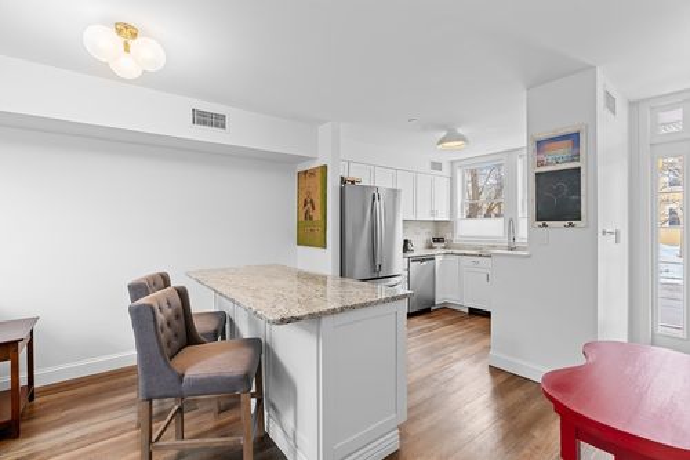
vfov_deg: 73.7
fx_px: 307
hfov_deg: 96.8
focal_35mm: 16
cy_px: 230
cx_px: 345
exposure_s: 1/1.25
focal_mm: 16
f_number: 8
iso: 125
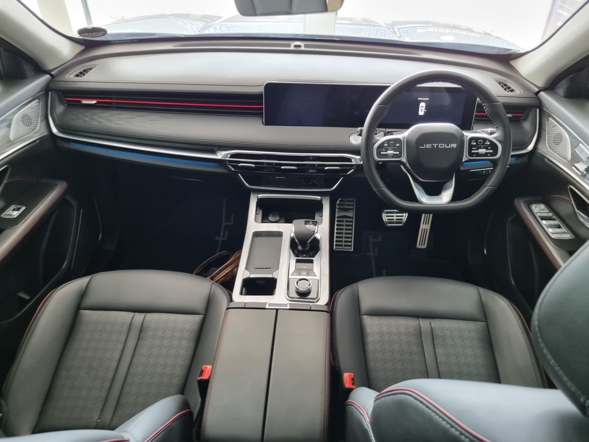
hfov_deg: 67.3
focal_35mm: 26
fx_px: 442
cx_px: 294
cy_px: 221
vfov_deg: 53.1
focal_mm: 5.4
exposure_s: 1/50
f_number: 1.8
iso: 250
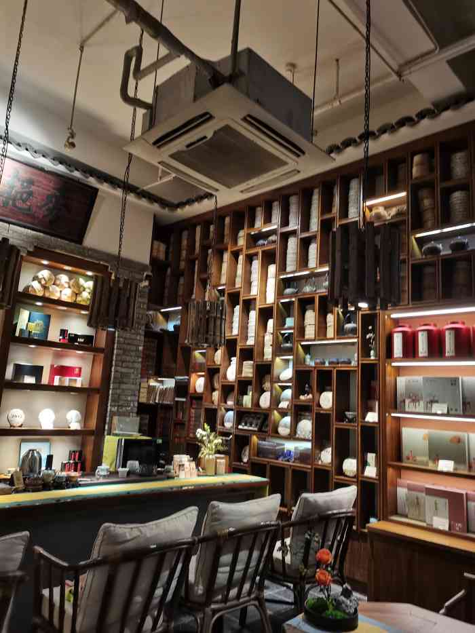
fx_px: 476
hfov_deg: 53.1
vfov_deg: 67.3
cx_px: 238
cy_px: 316
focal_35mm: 26
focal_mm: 5.58
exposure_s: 1/50
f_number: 1.8
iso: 400
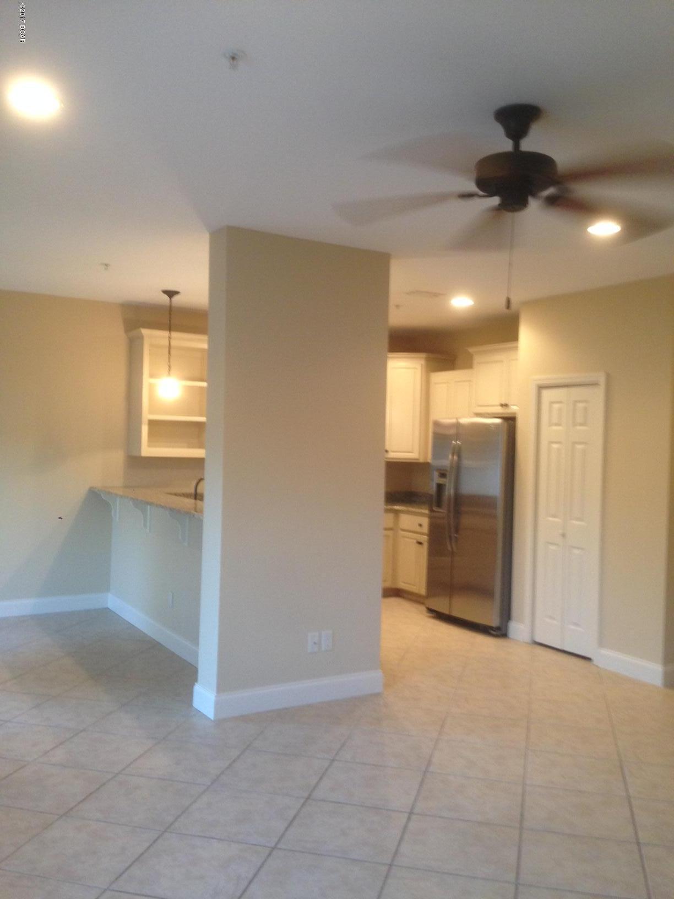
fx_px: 857
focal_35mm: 33
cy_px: 450
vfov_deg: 55.4
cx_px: 337
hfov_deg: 42.9
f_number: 2.4
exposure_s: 1/20
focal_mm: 4.12
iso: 125
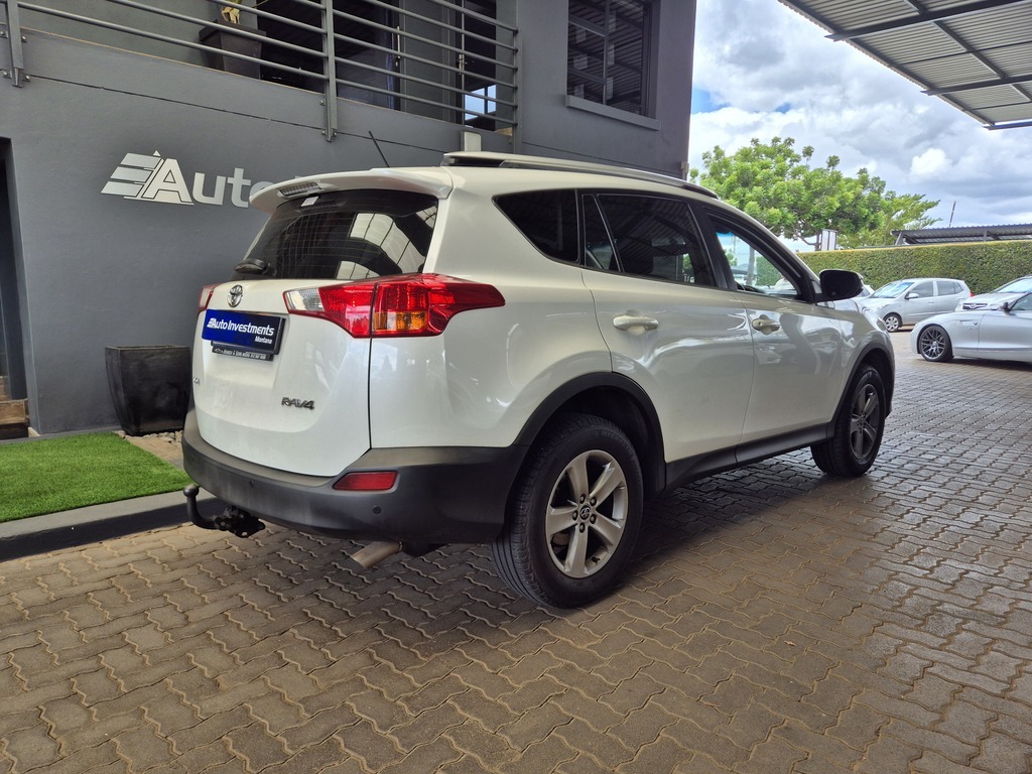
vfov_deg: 58.9
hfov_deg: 73.9
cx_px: 516
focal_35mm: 23
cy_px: 387
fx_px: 686
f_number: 1.8
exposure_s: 1/396
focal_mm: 5.4
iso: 25
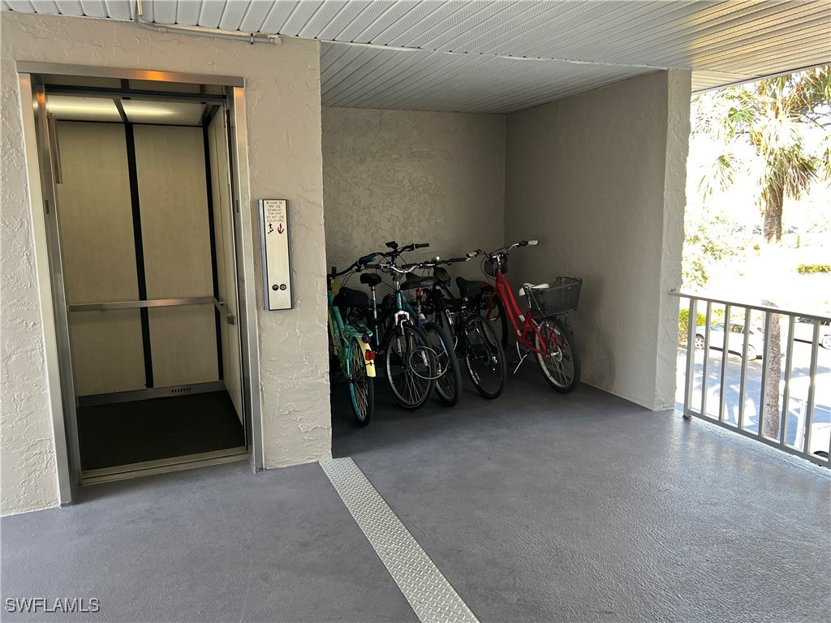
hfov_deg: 67.3
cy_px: 312
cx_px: 416
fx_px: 624
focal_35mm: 26
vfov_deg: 53.1
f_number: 1.5
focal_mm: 5.7
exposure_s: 1/109
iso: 125
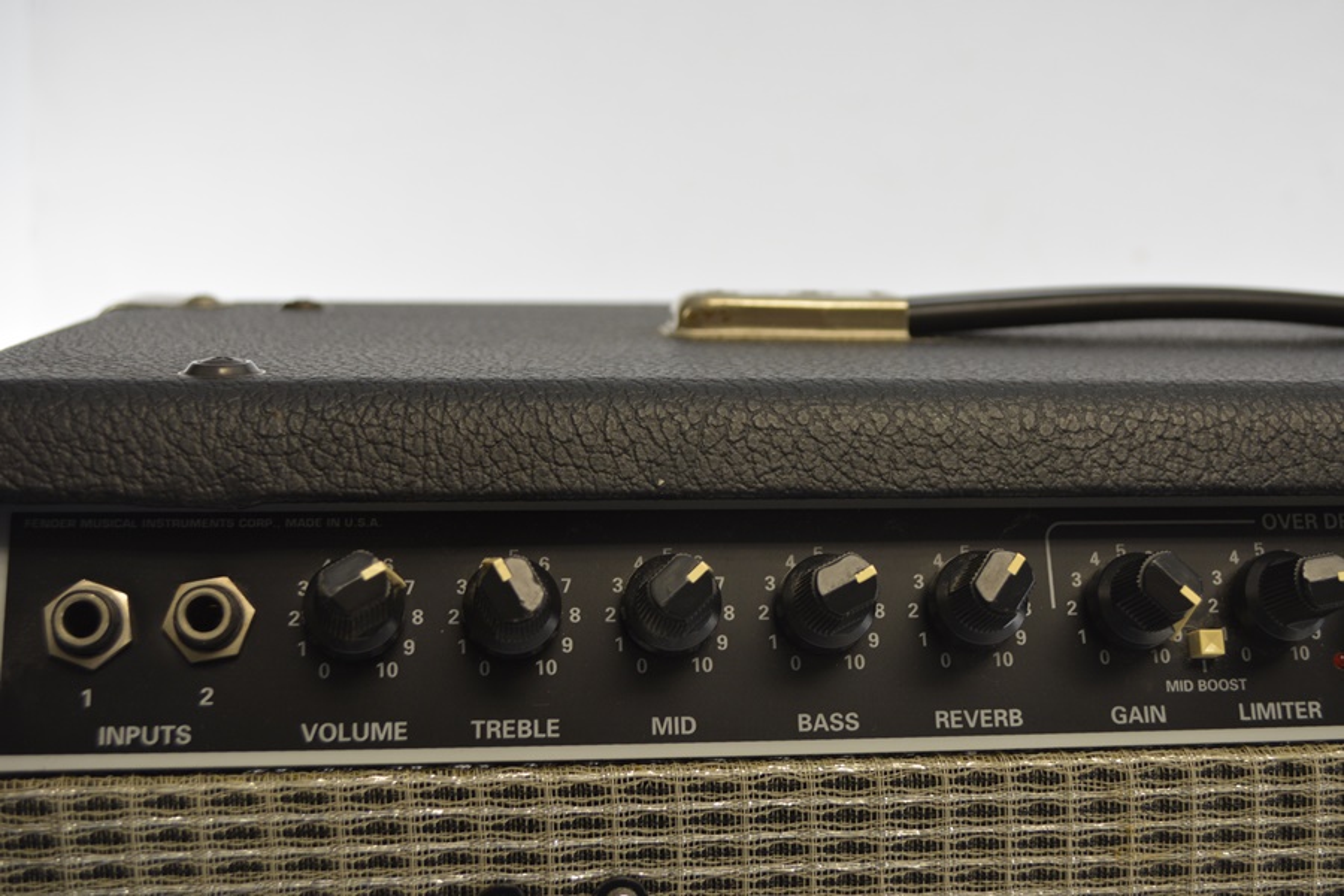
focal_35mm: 42
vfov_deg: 31.9
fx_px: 1568
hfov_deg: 46.4
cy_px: 448
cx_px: 672
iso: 400
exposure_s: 1/80
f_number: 4.5
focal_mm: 28
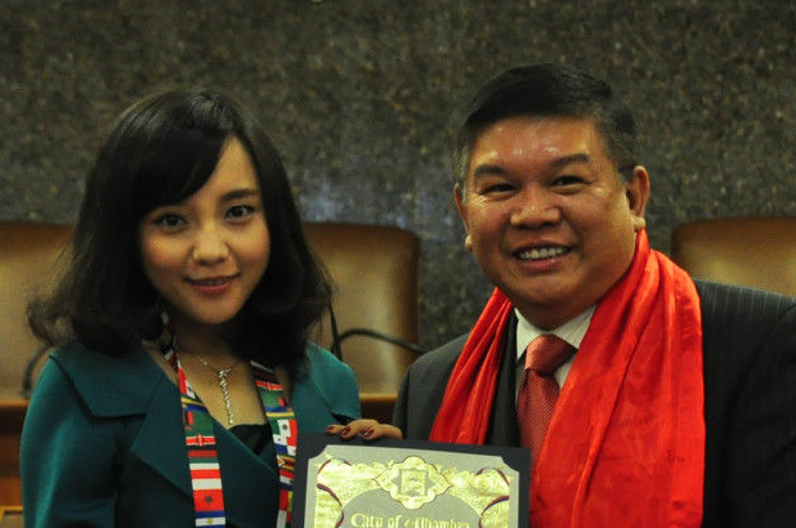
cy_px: 502
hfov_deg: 15.5
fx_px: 2914
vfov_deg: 10.3
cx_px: 459
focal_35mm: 132
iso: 1250
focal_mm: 34
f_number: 4.2
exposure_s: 1/30
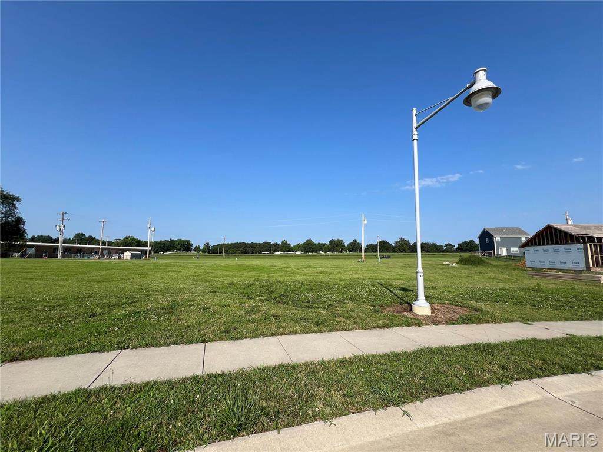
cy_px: 226
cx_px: 302
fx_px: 226
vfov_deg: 89.9
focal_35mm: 13
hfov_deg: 106.2
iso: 32
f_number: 1.8
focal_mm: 1.57
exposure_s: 1/1946
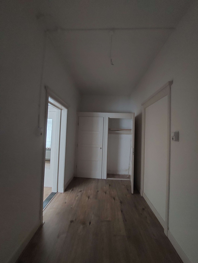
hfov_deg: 89.9
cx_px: 99
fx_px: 99
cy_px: 132
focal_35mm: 13
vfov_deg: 106.2
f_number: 2.2
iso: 640
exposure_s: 1/25
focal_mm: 1.74
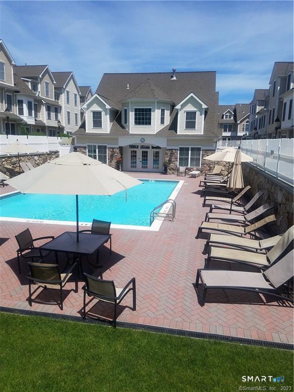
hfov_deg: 53.1
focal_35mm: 26
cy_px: 196
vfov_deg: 67.3
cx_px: 147
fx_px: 294
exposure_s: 1/3744
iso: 50
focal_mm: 4.2
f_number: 1.7
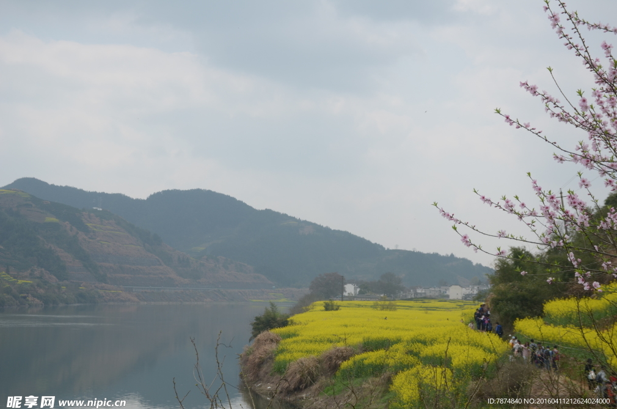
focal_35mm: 73
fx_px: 1249
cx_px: 310
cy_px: 206
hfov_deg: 27.8
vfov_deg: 18.6
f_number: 9.5
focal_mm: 48
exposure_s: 1/350
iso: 160
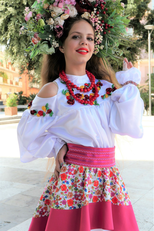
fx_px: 321
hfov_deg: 27.0
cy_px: 116
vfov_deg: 39.6
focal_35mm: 50
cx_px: 77
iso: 200
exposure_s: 1/125
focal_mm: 22.7
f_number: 5
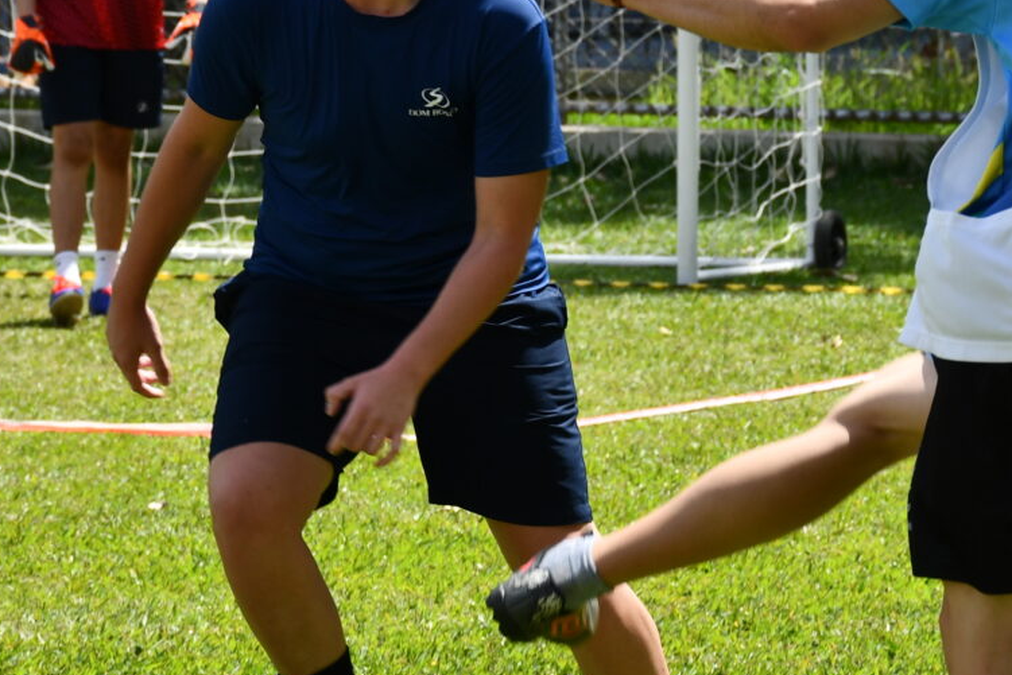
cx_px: 691
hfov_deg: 6.0
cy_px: 199
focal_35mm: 345
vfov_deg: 4.0
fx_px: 9700
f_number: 7.1
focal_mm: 90
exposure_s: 1/500
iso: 200
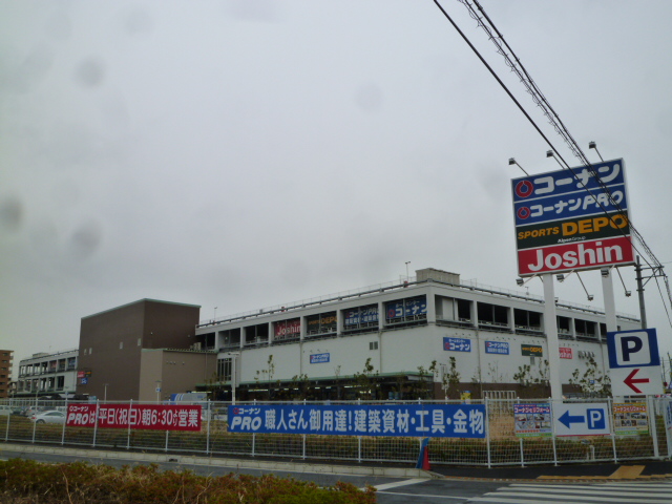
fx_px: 641
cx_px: 336
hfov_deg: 55.4
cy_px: 252
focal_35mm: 33
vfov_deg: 42.9
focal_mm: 5.9
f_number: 4
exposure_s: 1/125
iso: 125
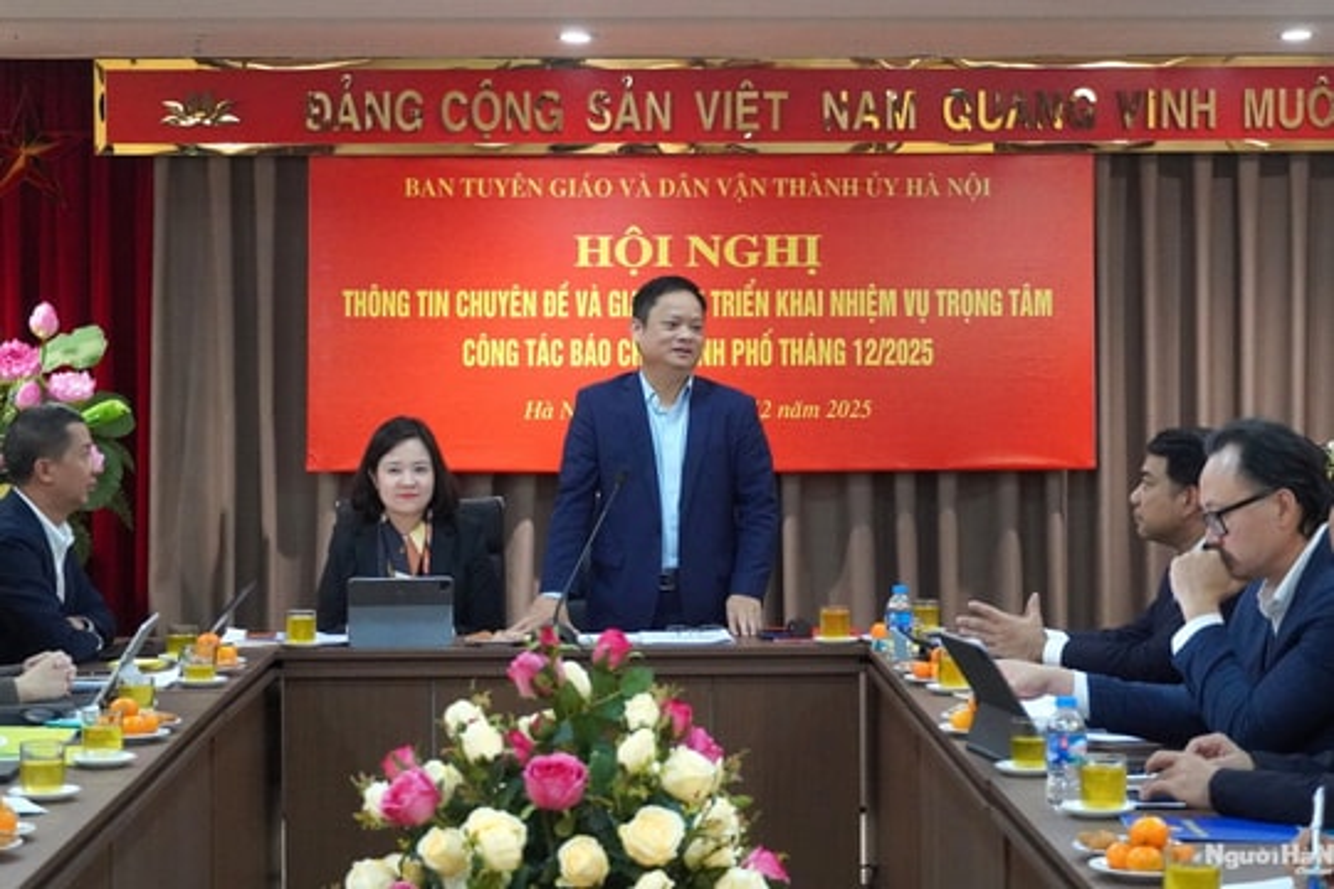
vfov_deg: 19.7
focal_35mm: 69
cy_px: 444
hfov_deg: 29.2
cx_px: 667
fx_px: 2557
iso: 6400
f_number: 5
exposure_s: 1/160
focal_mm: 46
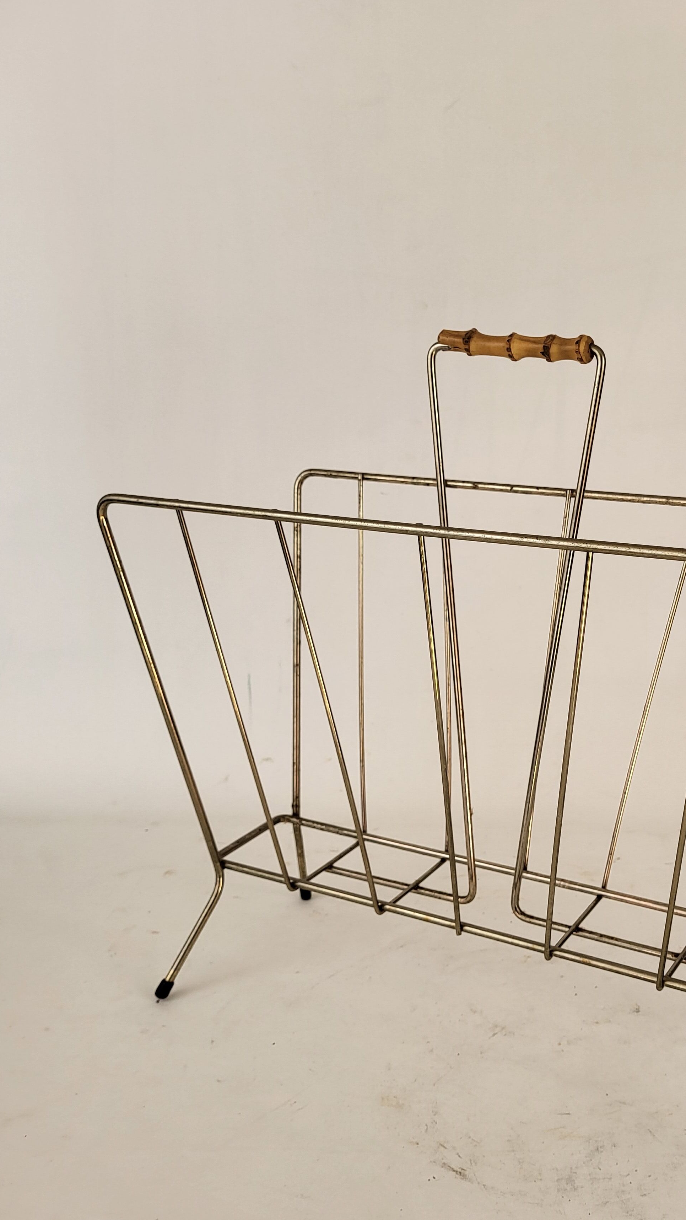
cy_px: 679
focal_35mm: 33
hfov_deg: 34.9
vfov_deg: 59.3
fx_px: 1067
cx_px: 514
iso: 64
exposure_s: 1/100
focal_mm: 5.4
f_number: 1.8
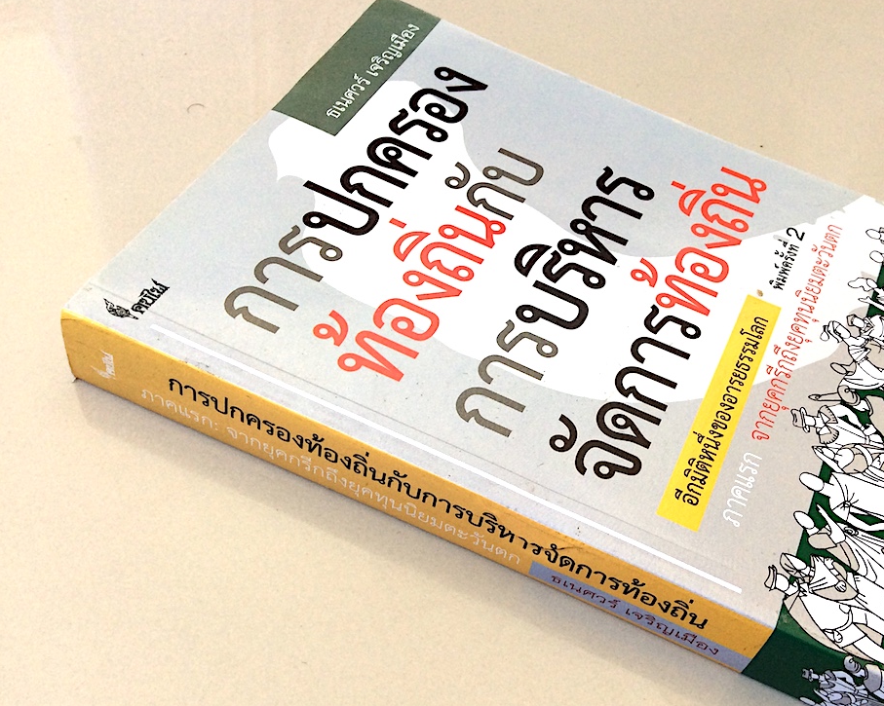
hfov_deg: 46.5
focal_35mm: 39
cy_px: 404
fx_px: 1020
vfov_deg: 38.1
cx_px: 551
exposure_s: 1/25
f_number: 2.4
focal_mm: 3.3
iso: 40
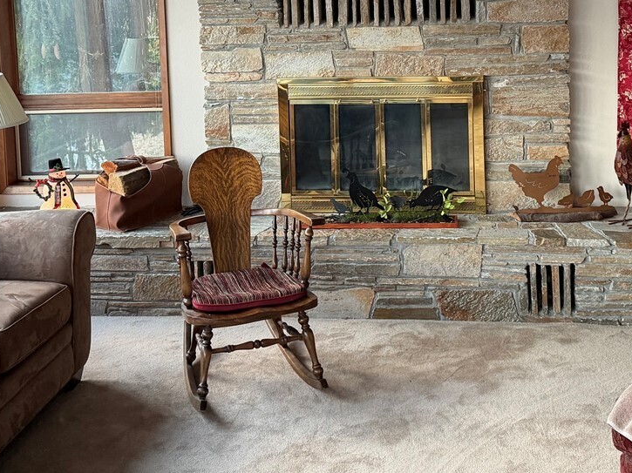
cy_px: 35
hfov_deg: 36.2
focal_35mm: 53
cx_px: 350
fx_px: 967
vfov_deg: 26.5
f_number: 1.78
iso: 320
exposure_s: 1/60
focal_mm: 6.76
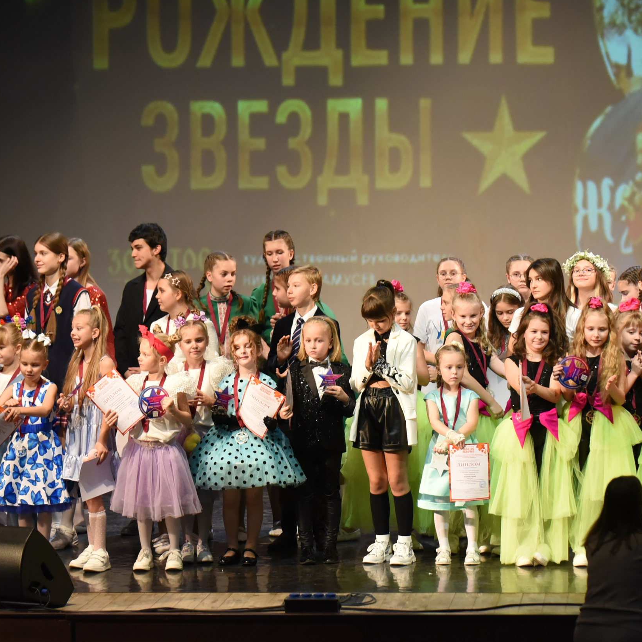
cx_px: 331
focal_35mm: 153
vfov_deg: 11.4
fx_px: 3210
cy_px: 329
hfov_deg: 11.4
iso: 4000
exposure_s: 1/500
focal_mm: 116
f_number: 2.8
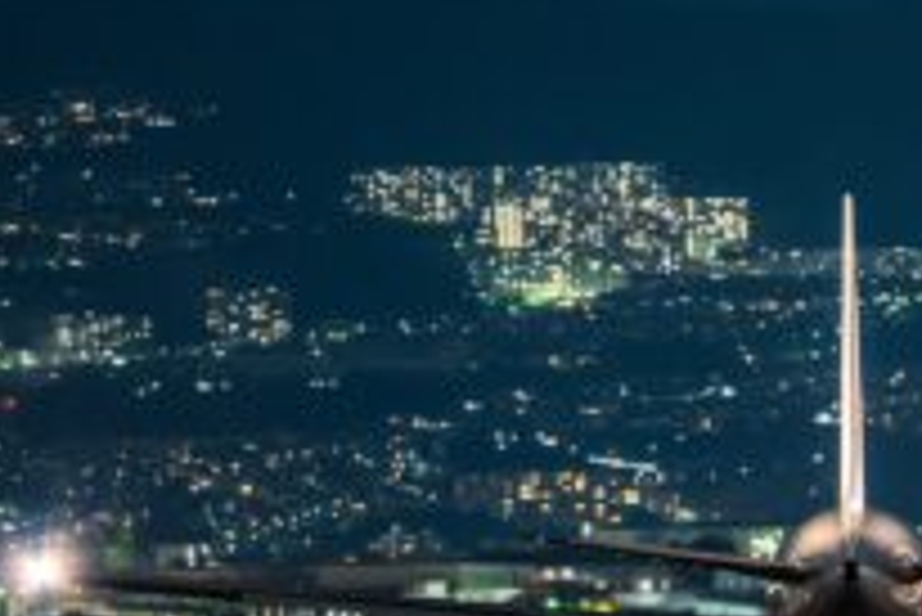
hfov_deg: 2.8
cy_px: 373
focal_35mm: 730
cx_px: 1025
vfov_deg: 1.9
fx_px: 18709
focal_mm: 300
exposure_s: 3.2
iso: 400
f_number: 5.6
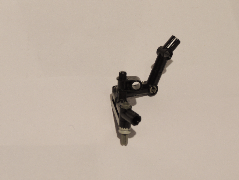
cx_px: 120
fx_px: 725
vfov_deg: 14.1
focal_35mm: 105
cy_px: 90
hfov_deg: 18.7
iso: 100
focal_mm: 18.7
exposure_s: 1/2.5
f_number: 6.6
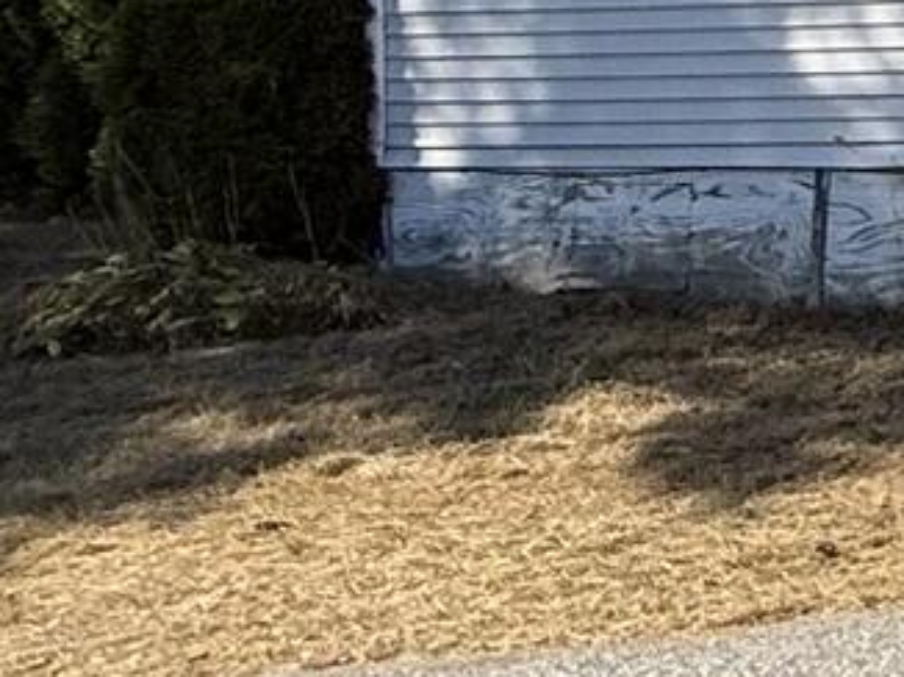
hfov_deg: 13.0
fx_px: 2296
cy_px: 150
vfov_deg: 16.7
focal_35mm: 88
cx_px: 2435
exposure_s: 1/1339
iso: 50
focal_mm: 2.22
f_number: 2.2
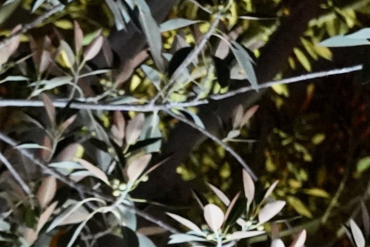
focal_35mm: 601
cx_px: -59
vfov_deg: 2.3
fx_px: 6175
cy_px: 359
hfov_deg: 3.4
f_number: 5.6
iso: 12800
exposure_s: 1/30
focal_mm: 125
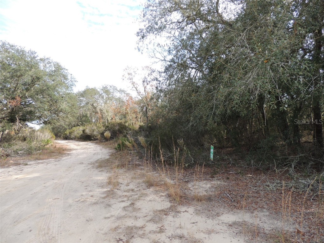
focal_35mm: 24
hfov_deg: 71.6
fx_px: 225
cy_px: 122
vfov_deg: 56.8
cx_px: 162
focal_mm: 4.3
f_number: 3
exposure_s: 1/320
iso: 100
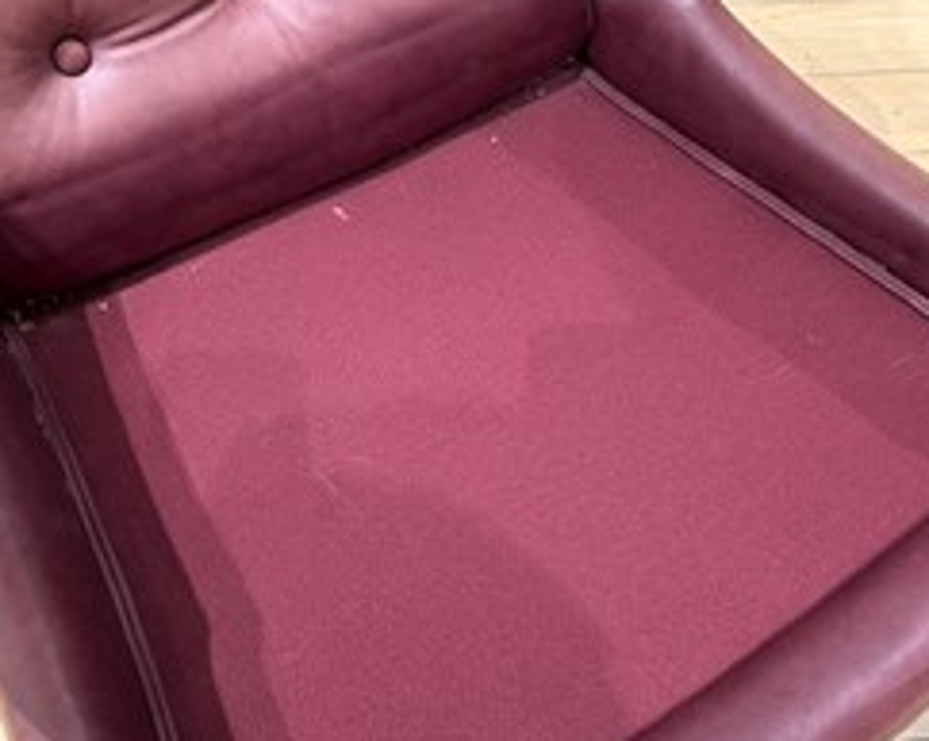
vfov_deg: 35.6
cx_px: 511
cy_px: 353
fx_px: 1153
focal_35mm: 42
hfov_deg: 43.8
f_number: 1.5
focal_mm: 5.7
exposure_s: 1/60
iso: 200
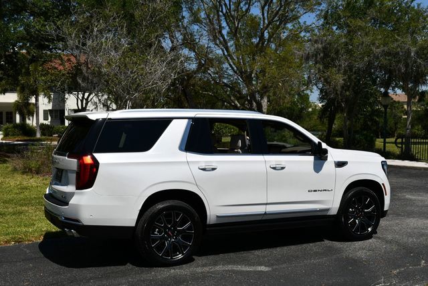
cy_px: 143
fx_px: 524
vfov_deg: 30.6
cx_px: 214
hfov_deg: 44.5
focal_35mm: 44
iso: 100
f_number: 10
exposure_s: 1/400
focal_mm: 22
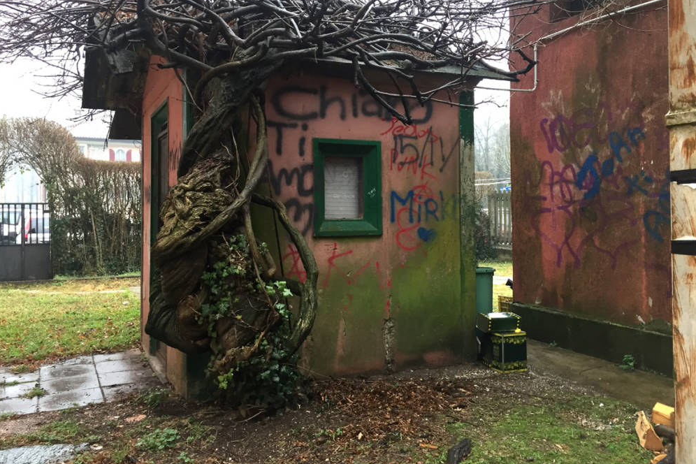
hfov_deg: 60.3
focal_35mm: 31
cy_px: 202
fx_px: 599
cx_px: 342
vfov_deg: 42.2
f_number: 2.2
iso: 80
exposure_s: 1/33
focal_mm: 4.15
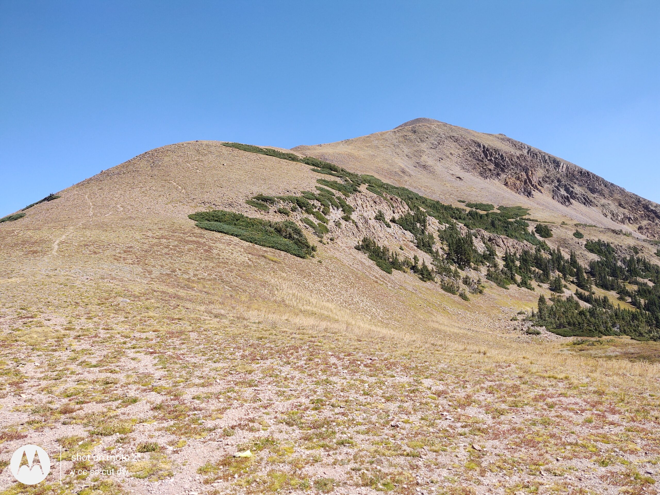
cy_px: 248
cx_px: 330
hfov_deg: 65.3
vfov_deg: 51.4
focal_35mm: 27
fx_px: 515
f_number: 1.7
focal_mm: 4.75
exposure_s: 1/2468
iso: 100
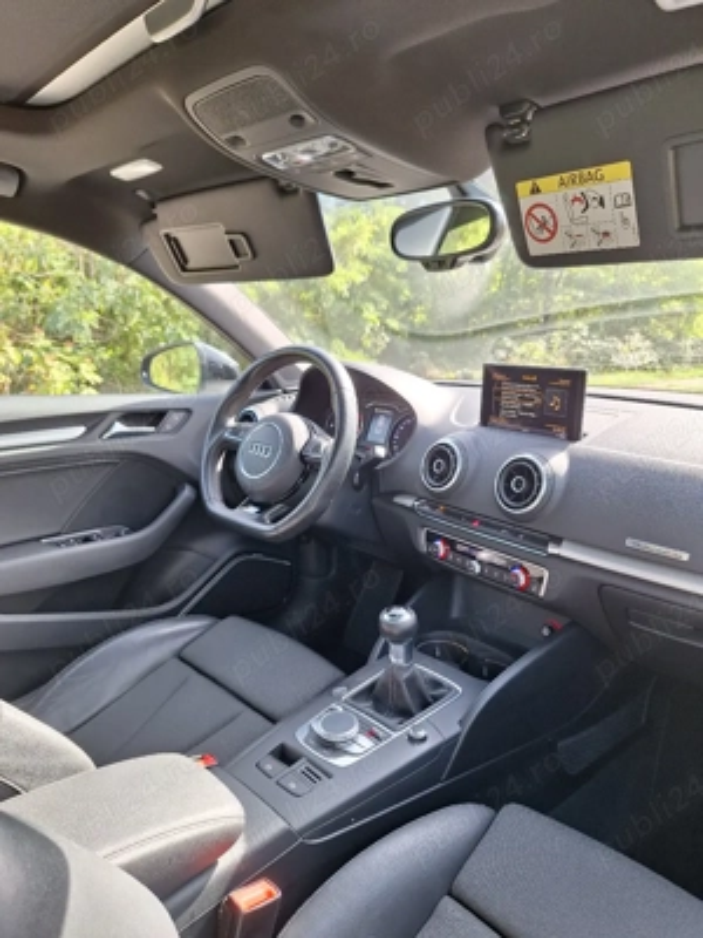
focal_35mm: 23
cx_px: 352
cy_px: 469
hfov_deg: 58.9
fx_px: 623
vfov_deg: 73.9
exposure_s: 1/143
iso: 40
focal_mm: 5.54
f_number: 1.8
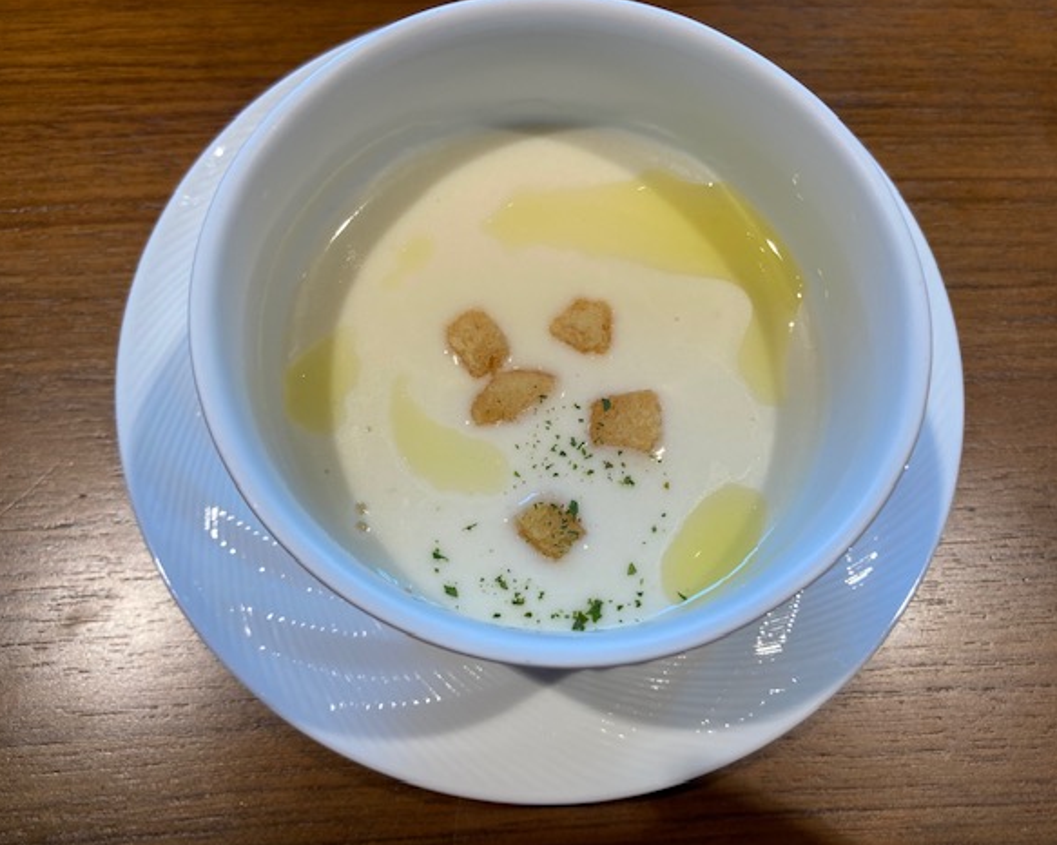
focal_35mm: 30
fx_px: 938
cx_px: 542
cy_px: 413
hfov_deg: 58.8
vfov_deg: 48.5
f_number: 1.8
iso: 32
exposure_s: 1/100
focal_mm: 3.99
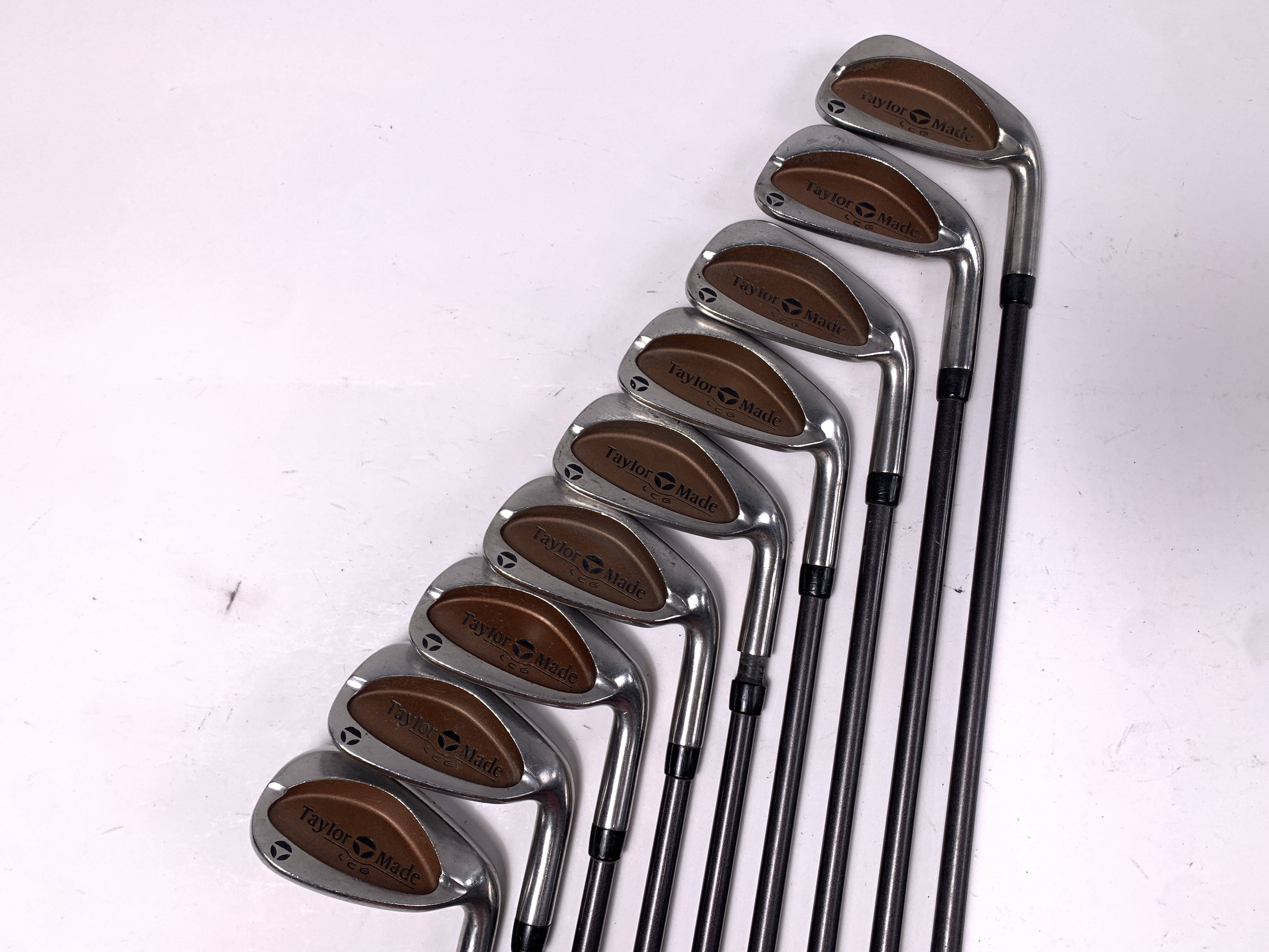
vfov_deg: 53.1
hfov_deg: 67.3
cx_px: 634
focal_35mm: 26
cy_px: 476
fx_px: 953
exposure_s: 1/198
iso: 25
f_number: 1.8
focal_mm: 4.25
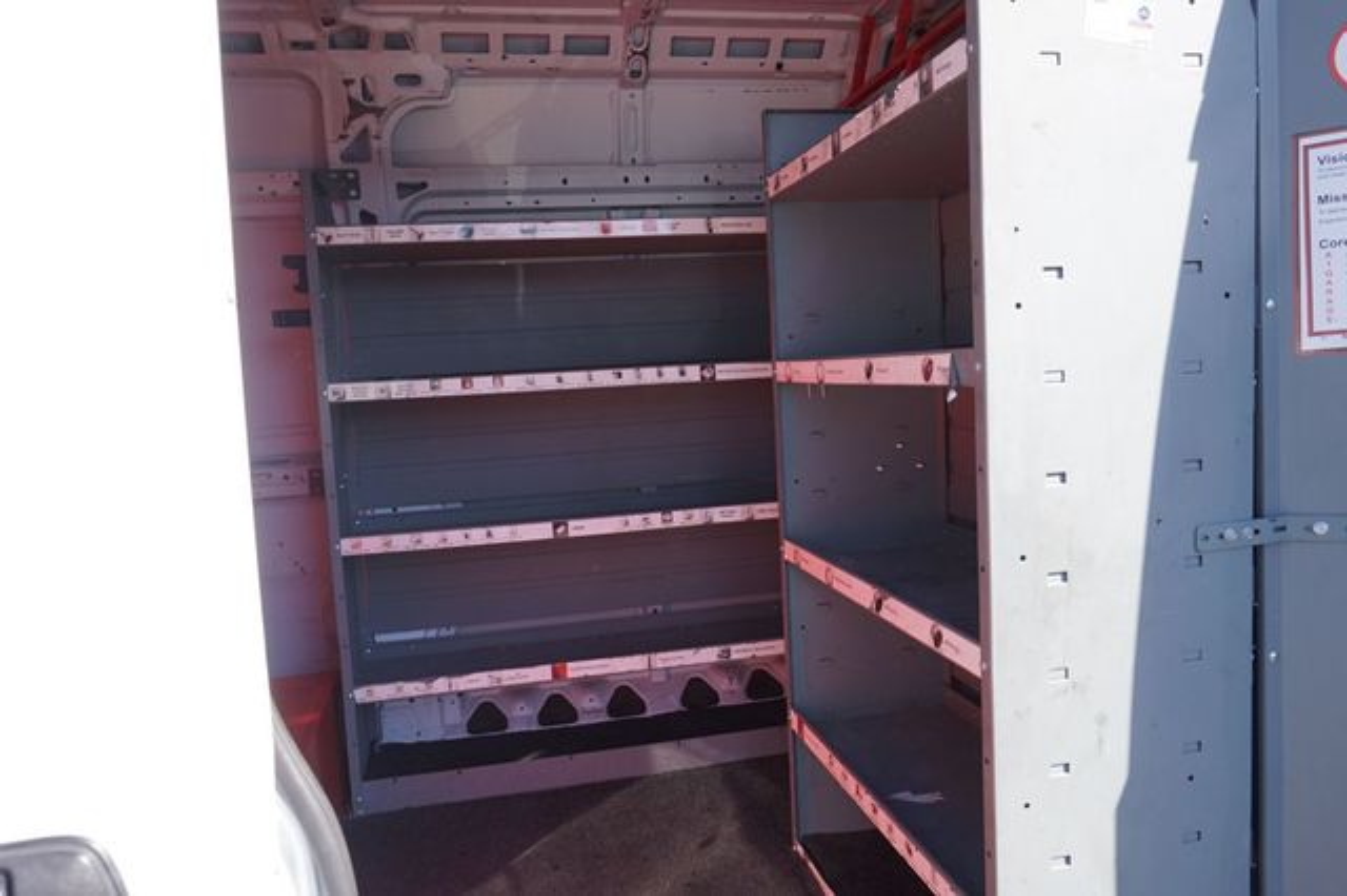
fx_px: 897
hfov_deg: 73.8
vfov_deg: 53.1
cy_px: 448
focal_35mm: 24
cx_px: 674
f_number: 6.3
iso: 100
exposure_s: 1/100
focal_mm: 16
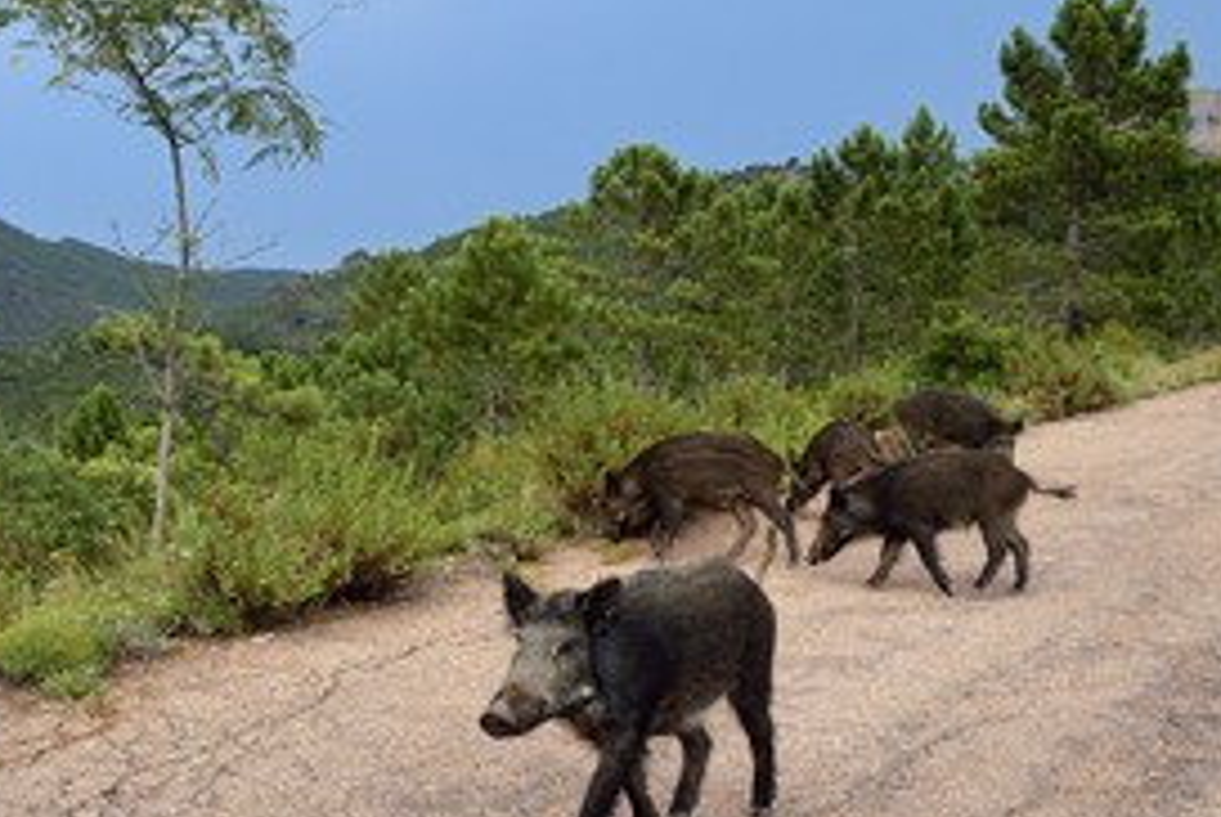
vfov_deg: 36.0
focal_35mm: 37
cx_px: 588
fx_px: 1256
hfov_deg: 51.8
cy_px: 391
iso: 640
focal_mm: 24
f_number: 8
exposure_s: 1/250
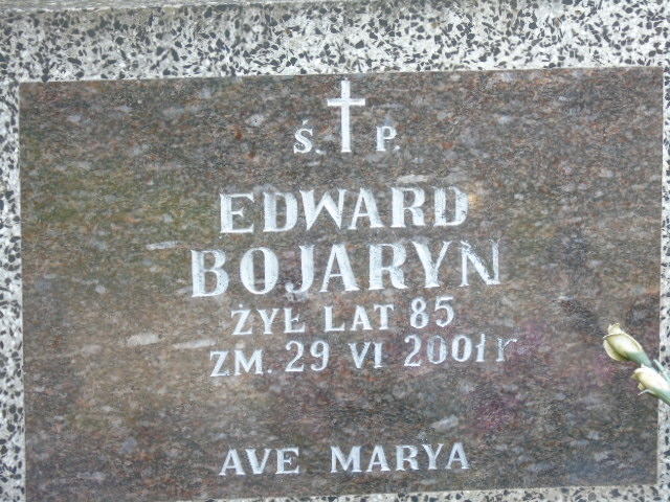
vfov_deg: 7.0
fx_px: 4103
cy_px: 251
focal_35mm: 212
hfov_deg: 9.3
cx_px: 335
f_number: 4.7
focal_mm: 38
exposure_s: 1/125
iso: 320
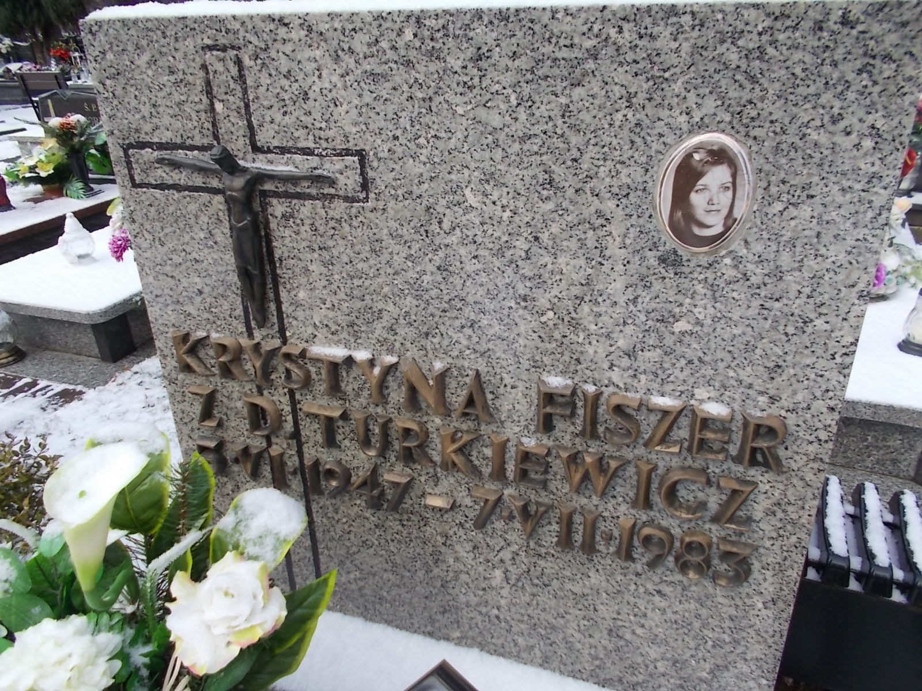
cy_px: 346
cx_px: 461
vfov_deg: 53.1
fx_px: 693
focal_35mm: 26
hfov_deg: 67.3
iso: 80
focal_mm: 4.6
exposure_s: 1/250
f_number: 3.2
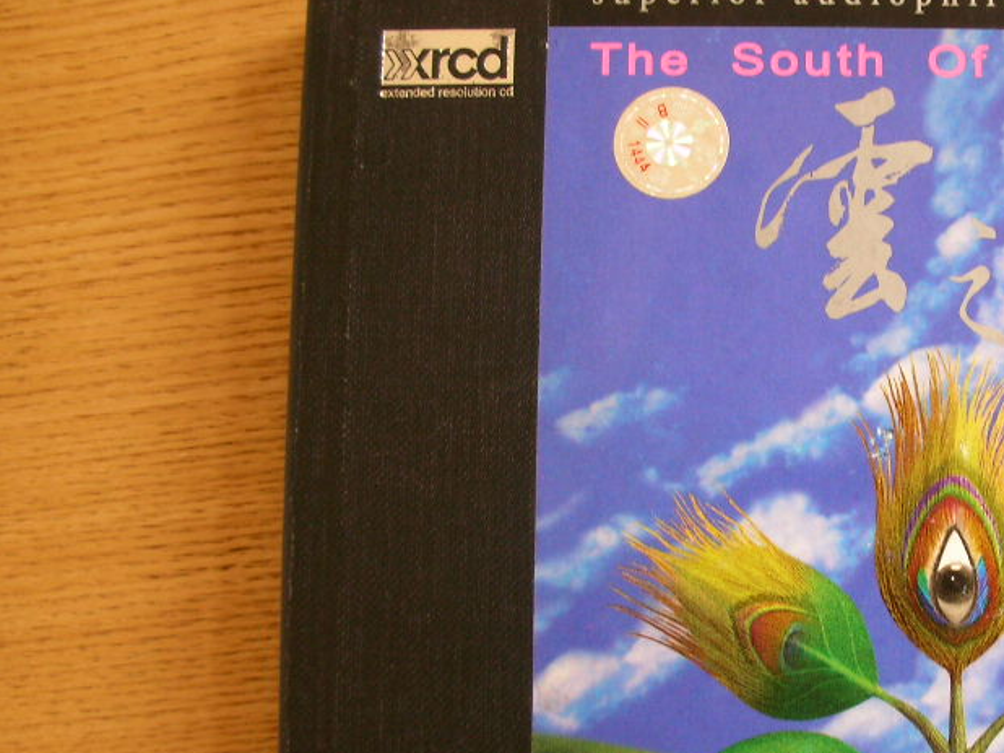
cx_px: 778
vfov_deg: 25.2
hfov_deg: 32.5
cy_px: 439
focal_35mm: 58
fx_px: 1682
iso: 50
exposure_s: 1/22.3
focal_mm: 5.8
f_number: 3
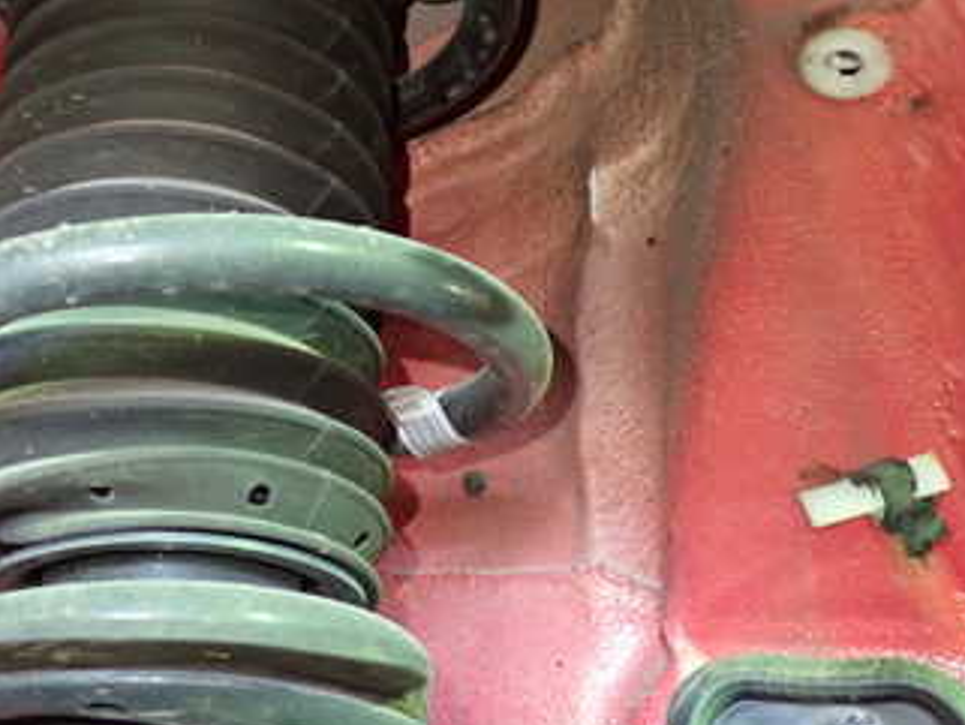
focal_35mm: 56
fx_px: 1562
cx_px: 126
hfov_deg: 32.9
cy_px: 193
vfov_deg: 25.8
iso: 800
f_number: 2.3
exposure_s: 1/25
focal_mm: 5.4
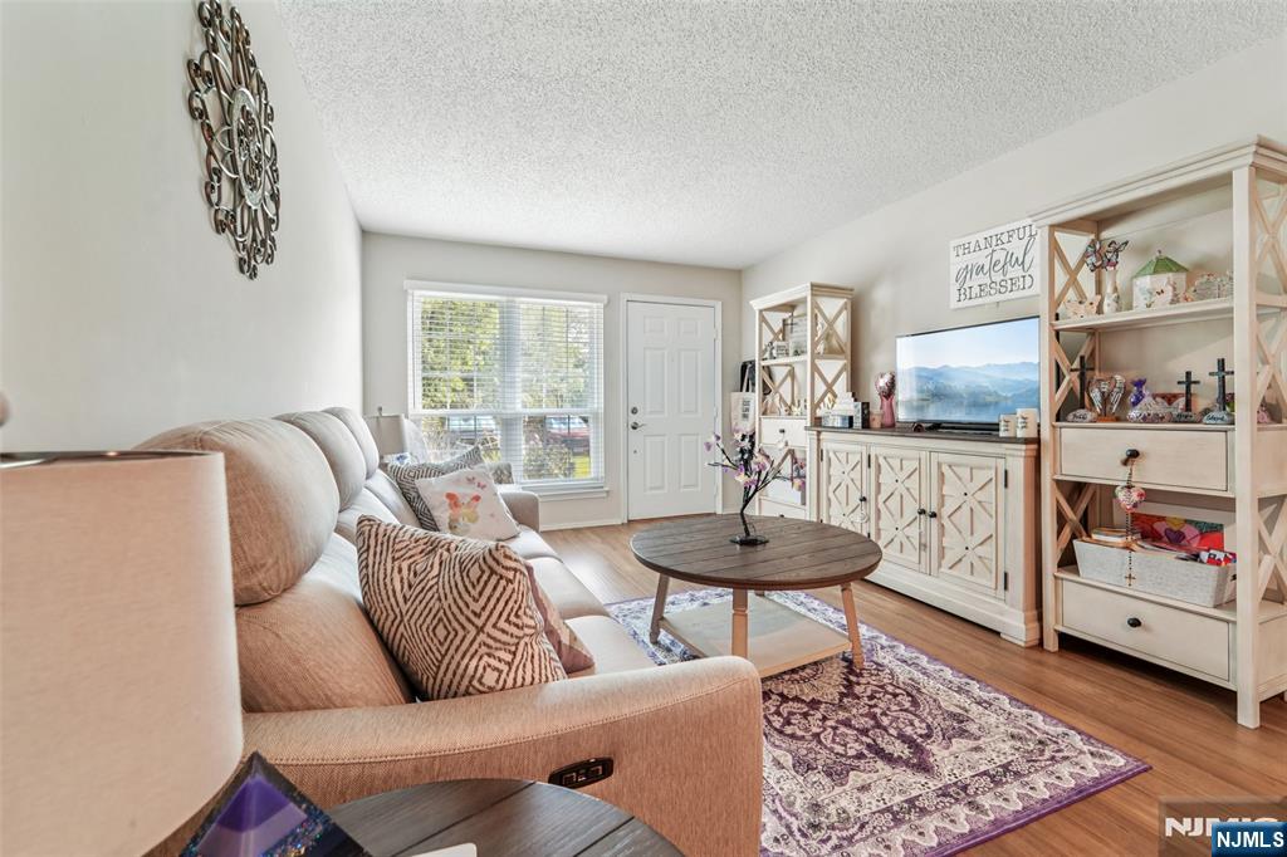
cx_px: 644
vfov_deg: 81.2
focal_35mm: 14
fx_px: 500
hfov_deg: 104.3
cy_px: 428
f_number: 8
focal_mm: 14
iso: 400
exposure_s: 1/25
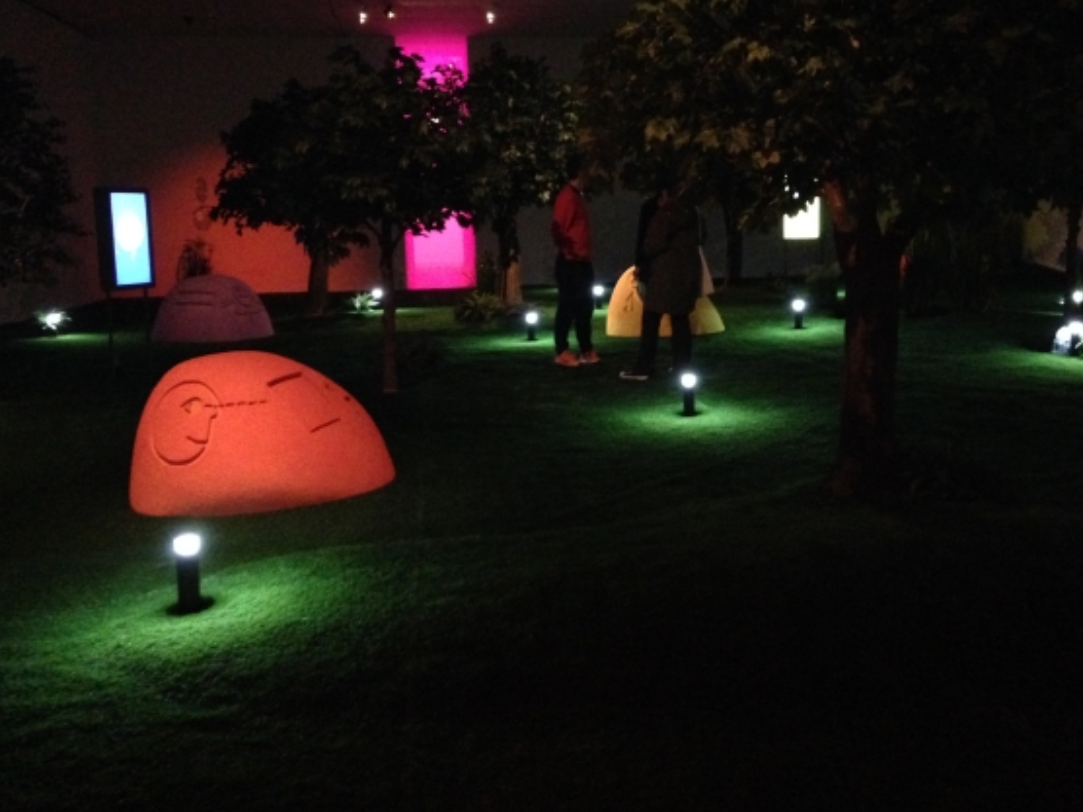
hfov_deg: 49.0
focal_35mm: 38
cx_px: 565
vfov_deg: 37.6
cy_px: 349
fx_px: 1189
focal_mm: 4.12
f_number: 2.4
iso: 800
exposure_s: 1/15
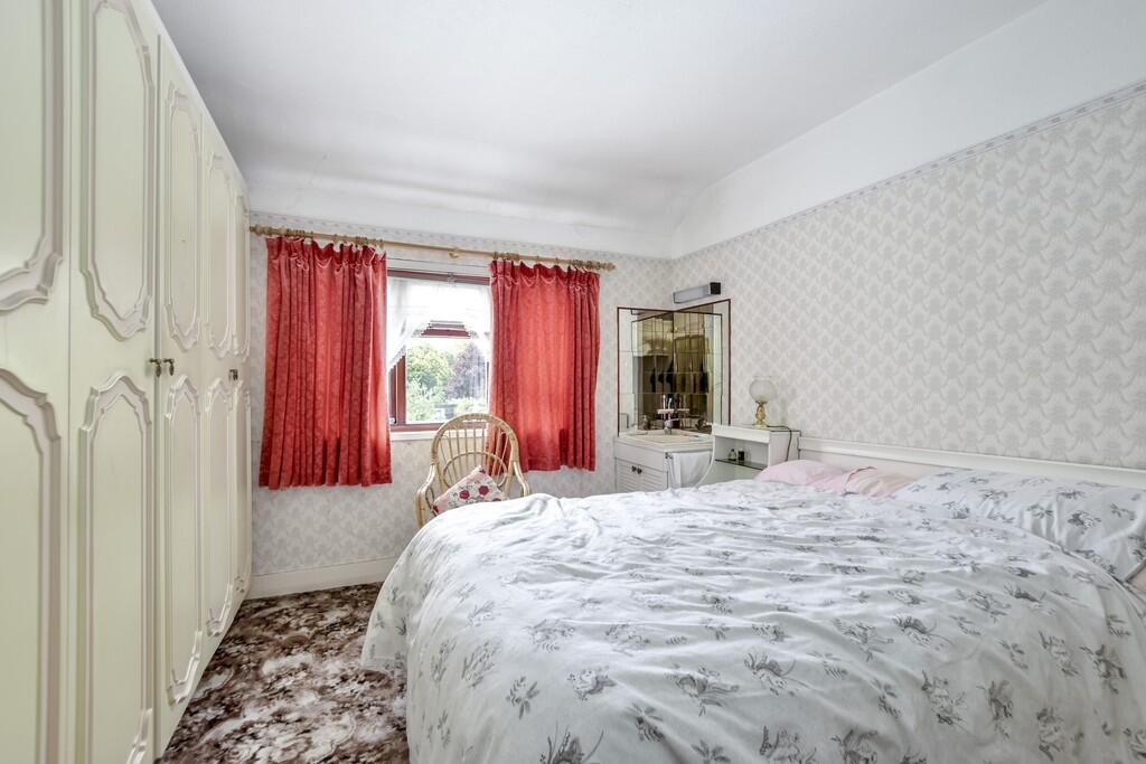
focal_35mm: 15
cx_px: 573
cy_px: 382
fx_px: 478
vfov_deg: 77.3
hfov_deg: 100.4
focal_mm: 10
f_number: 8
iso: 640
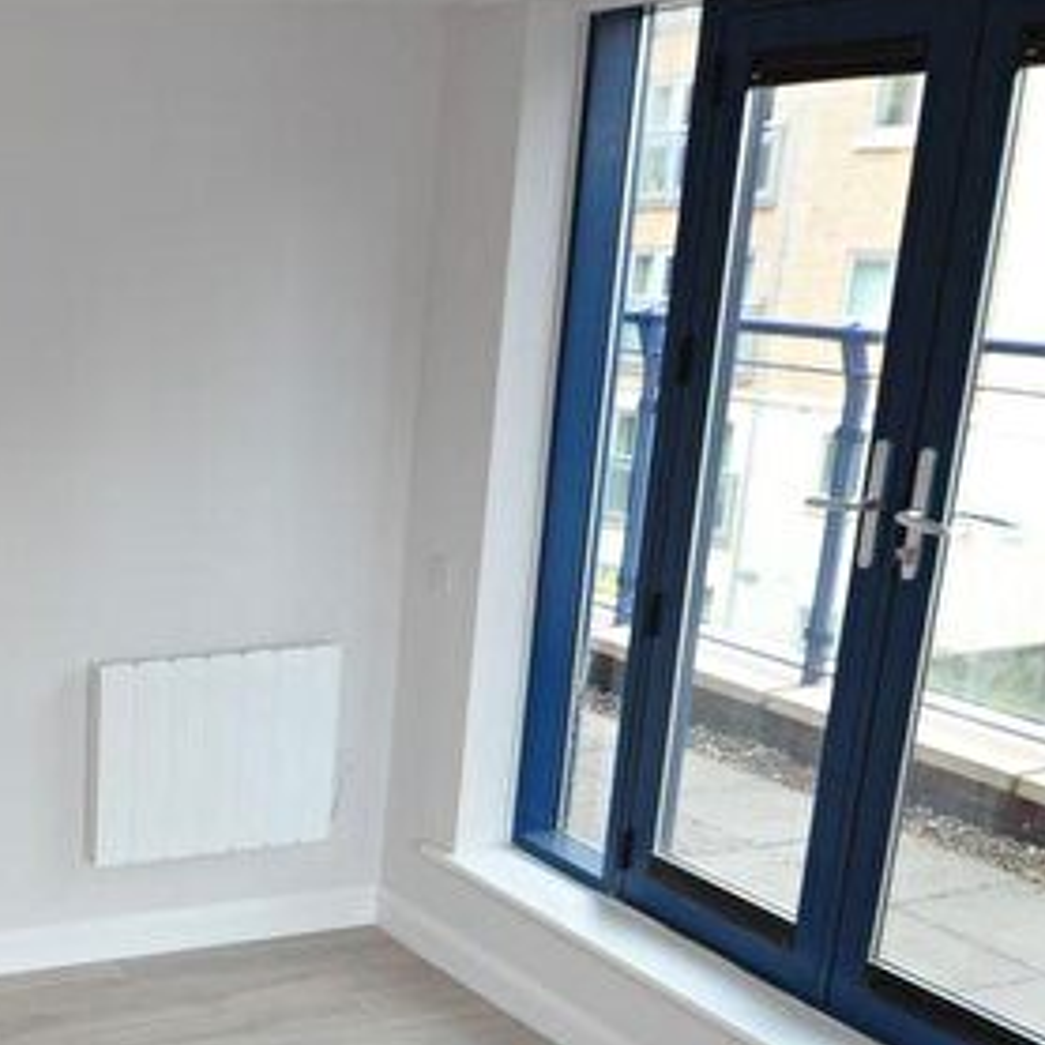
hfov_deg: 31.4
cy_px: 780
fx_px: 1642
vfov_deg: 34.6
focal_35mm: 48
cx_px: -98
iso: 800
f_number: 4
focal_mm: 15
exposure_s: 1/60
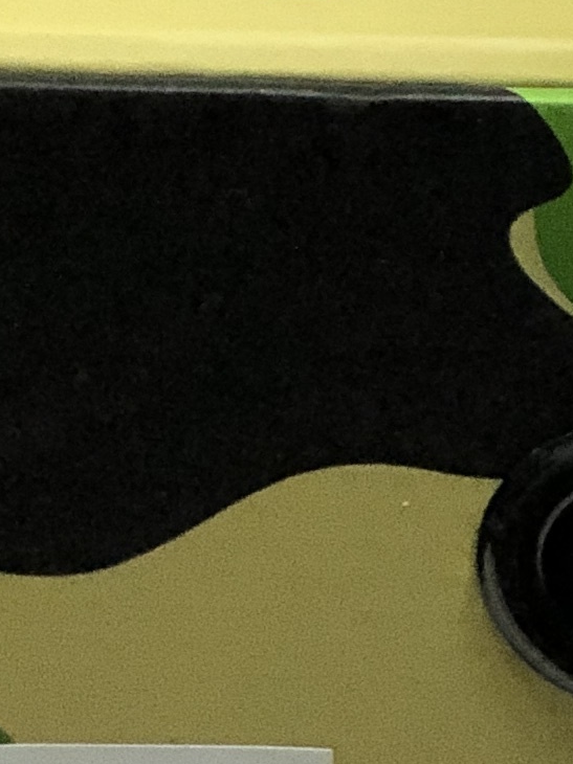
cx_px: 721
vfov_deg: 6.1
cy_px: -747
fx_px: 6956
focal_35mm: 315
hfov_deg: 4.7
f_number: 2.8
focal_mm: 6.6
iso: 80
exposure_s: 1/30
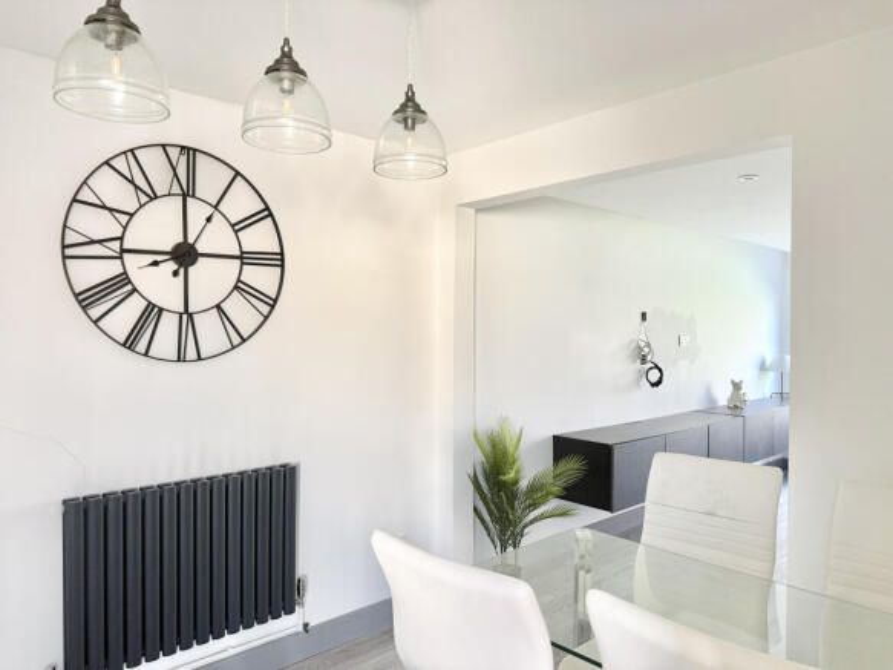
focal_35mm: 24
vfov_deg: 56.8
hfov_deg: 71.6
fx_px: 619
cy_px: 335
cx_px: 446
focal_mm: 6.76
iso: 200
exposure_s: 1/92
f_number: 1.78
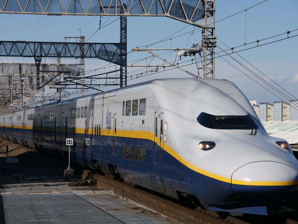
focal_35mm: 123
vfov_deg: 12.1
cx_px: 152
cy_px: 112
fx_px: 1055
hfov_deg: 16.1
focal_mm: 75
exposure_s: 1/1250
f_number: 9
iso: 200
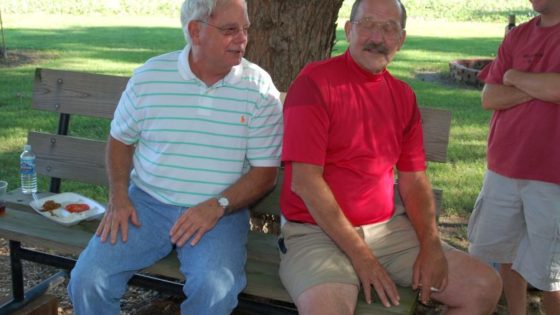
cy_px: 152
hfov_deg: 45.5
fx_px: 668
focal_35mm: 45
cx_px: 280
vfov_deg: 26.5
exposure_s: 1/125
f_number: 5.6
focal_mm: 28
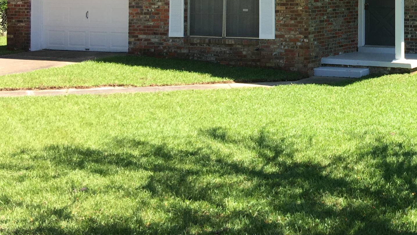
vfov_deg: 17.6
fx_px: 730
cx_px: 426
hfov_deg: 29.6
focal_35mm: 66
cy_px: -31
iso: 25
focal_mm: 4.15
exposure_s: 1/527
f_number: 2.2
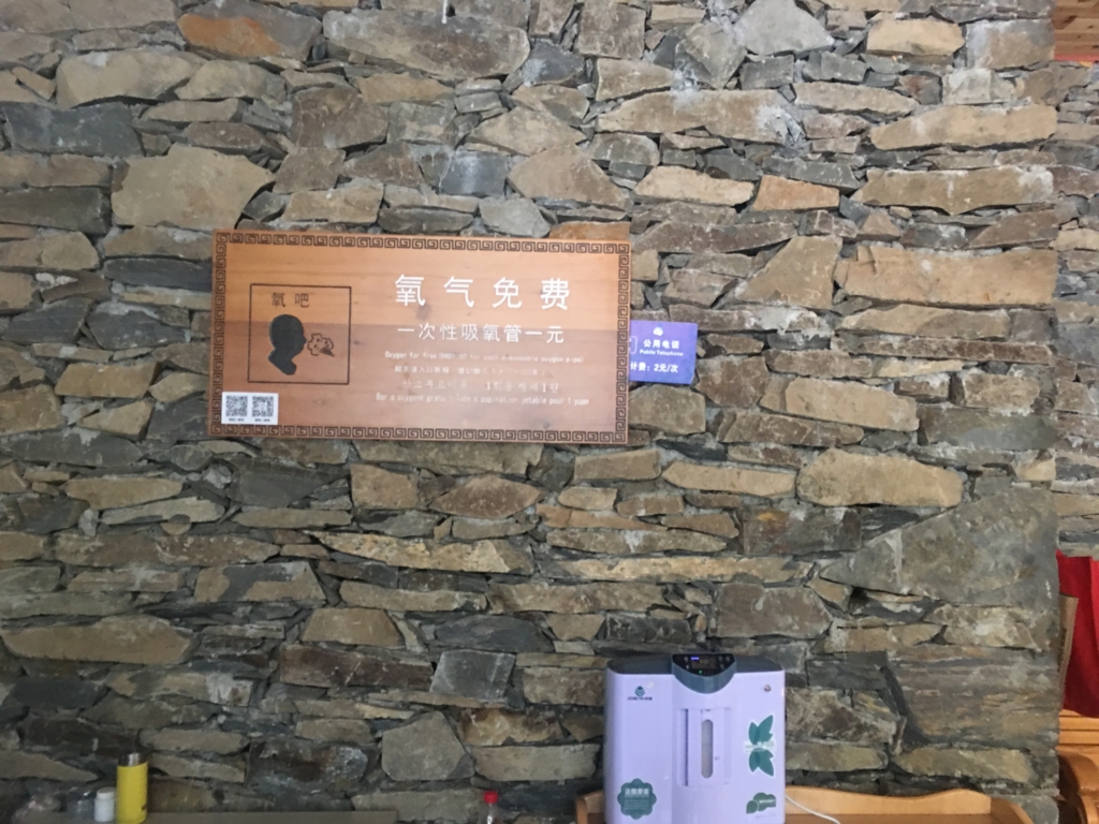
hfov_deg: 61.7
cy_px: 412
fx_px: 921
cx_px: 550
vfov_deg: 48.2
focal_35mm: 29
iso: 80
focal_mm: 4.15
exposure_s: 1/10
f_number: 2.2
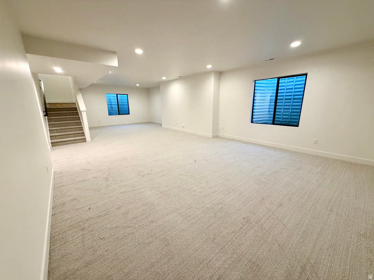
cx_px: 187
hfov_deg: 102.1
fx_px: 151
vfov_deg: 85.7
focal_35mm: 14
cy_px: 140
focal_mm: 2.22
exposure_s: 1/60
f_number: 2.2
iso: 250
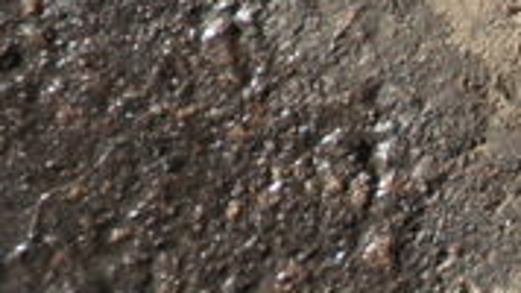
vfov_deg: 11.9
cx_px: 861
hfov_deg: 17.9
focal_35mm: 102
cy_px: 105
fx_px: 1409
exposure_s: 1/500
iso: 64
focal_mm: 4.65
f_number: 2.6
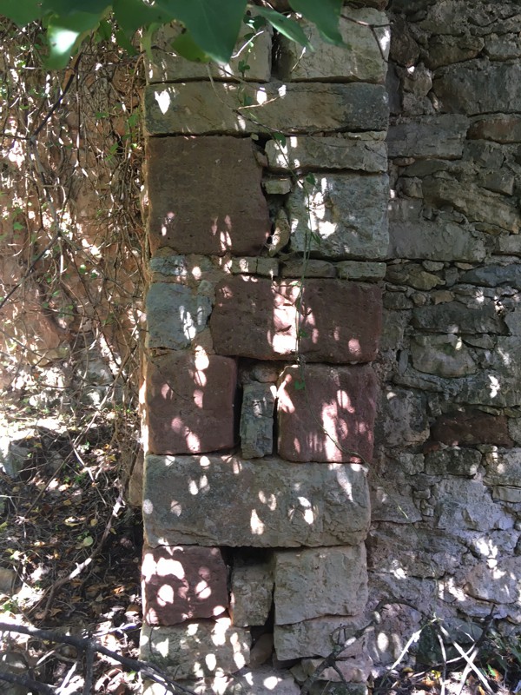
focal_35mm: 29
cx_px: 260
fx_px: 582
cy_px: 348
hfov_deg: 48.2
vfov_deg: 61.7
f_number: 2.2
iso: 64
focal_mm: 4.15
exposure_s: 1/33
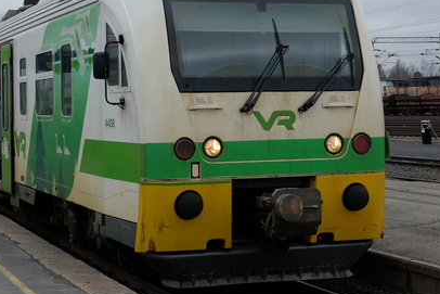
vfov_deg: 17.5
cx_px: 120
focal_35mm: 78
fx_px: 954
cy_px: 101
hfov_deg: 25.7
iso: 250
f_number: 3.2
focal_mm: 26.5
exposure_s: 1/2000
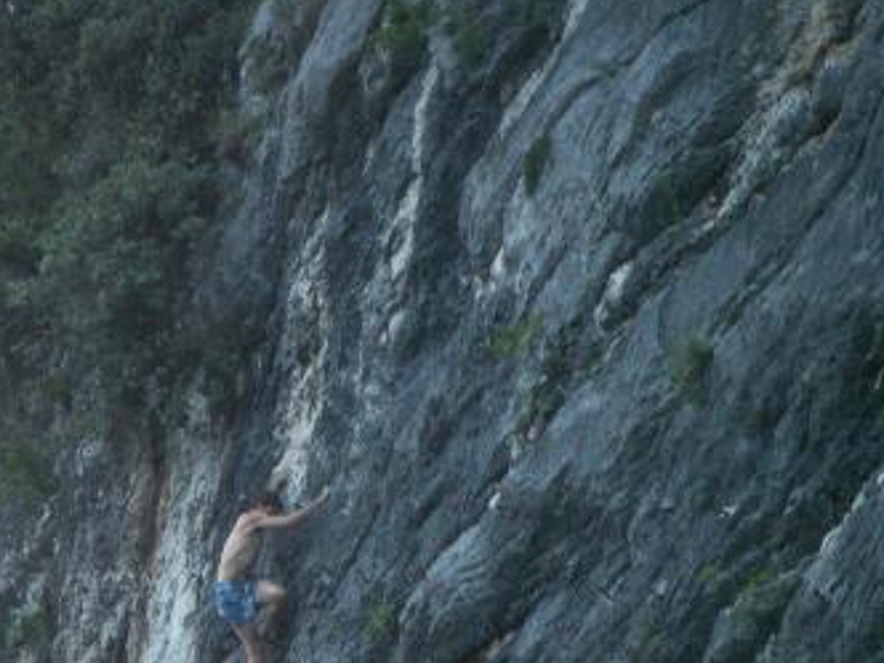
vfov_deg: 6.9
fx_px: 5465
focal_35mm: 214
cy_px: 538
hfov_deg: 9.2
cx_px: 288
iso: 160
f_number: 3.8
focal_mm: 23.1
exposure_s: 1/40
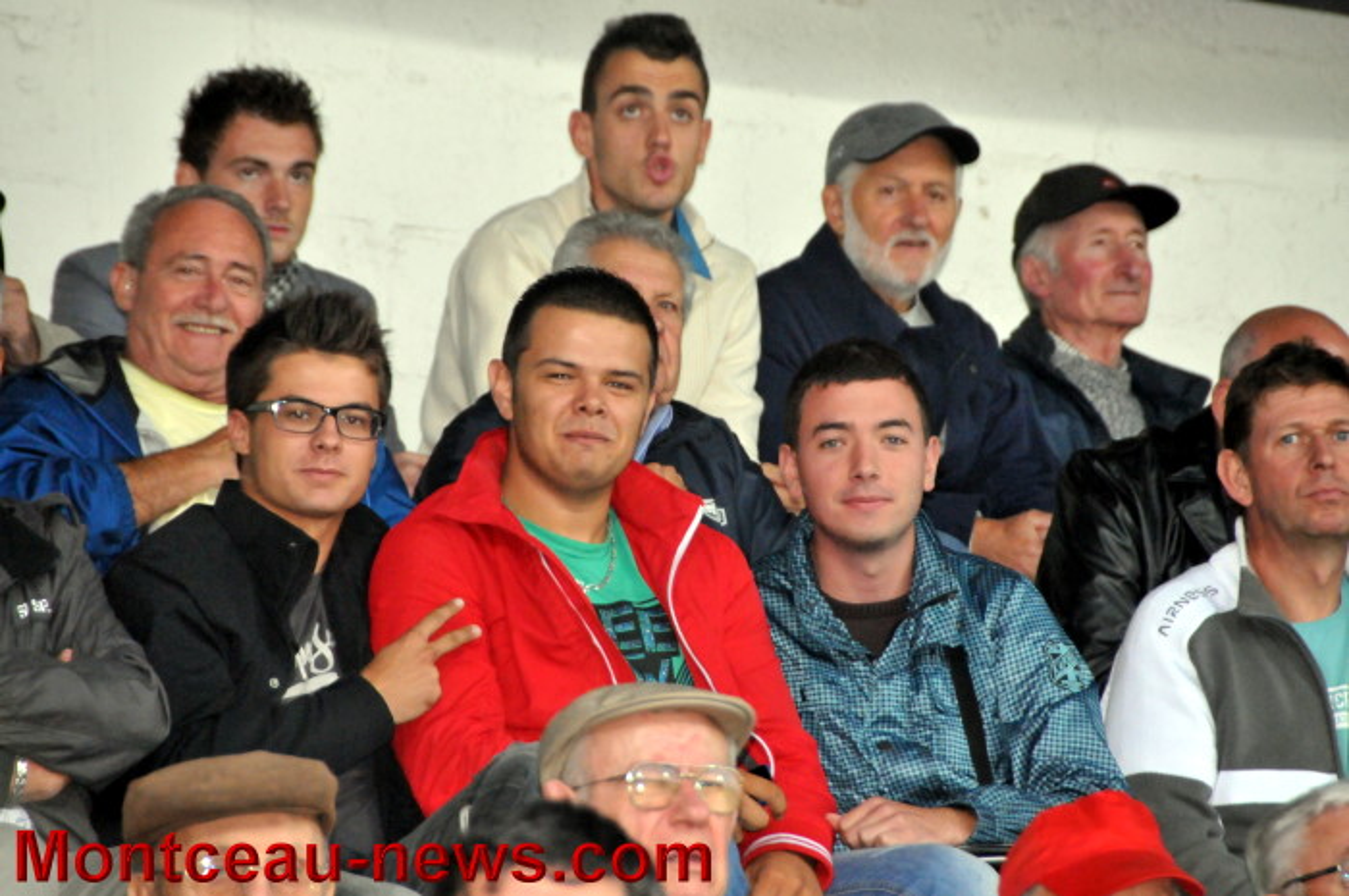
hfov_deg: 6.9
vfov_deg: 4.6
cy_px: 448
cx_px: 674
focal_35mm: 300
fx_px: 11228
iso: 3200
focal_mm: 200
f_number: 5.6
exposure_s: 1/160
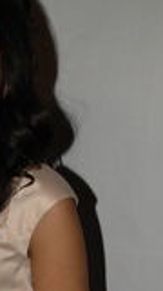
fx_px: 989
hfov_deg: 9.3
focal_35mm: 129
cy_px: 446
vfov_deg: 15.3
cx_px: -49
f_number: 5.6
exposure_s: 1/200
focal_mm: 25
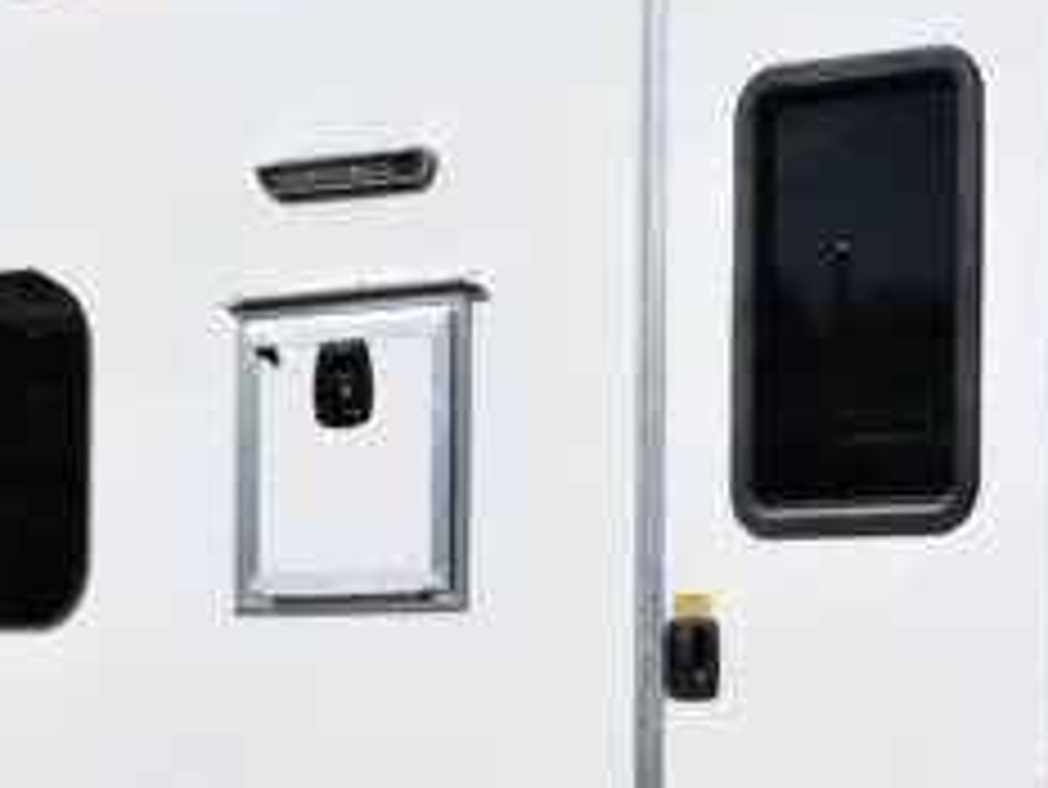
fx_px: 3907
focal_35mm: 129
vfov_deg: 11.4
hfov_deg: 15.1
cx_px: 963
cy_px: 786
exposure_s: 1/500
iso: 200
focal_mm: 26
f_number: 11
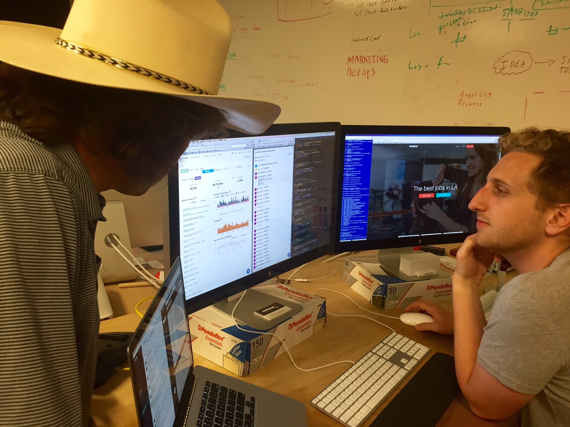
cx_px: 285
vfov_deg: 48.2
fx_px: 478
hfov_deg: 61.7
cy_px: 214
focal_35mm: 29
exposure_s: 1/30
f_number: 2.2
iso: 80
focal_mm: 4.15
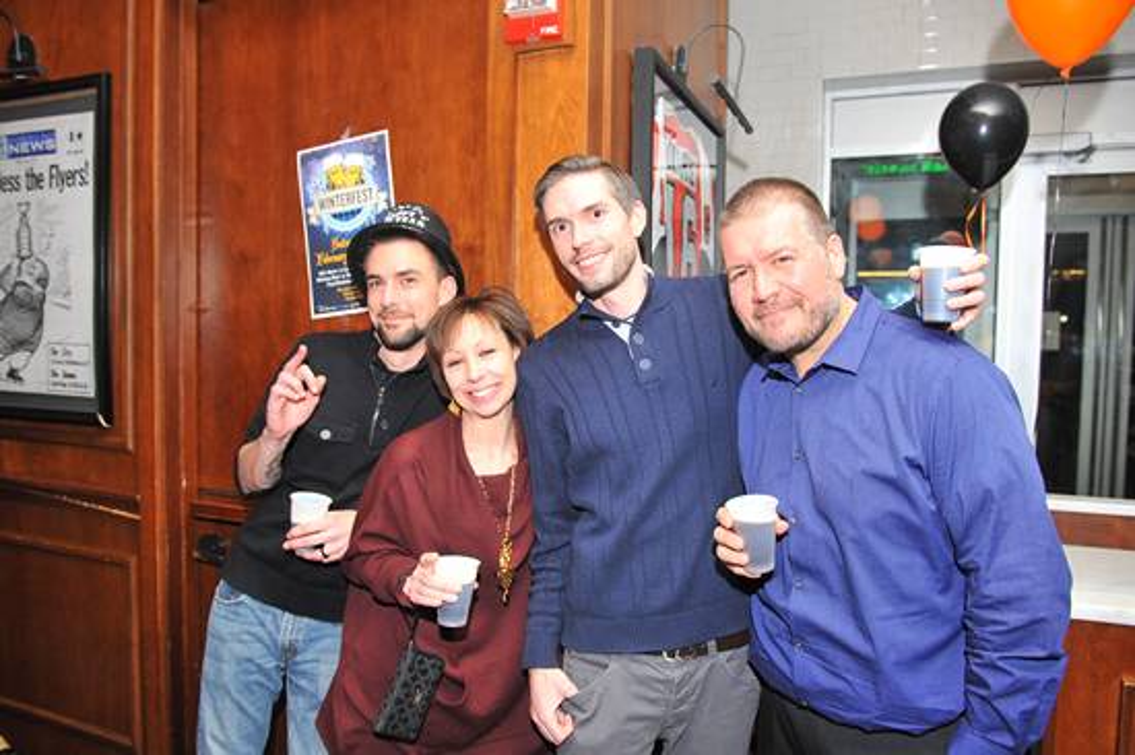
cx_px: 568
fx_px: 851
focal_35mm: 27
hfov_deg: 67.4
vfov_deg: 47.9
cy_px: 378
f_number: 4.5
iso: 1600
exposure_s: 1/100
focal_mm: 27
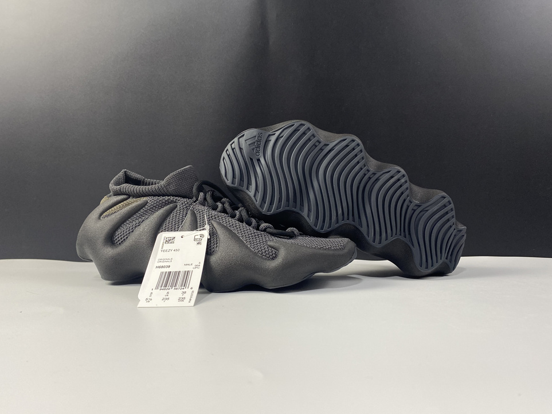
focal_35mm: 27
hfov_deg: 65.3
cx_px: 275
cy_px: 205
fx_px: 430
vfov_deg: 51.3
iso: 64
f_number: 1.8
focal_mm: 4.25
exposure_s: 1/100
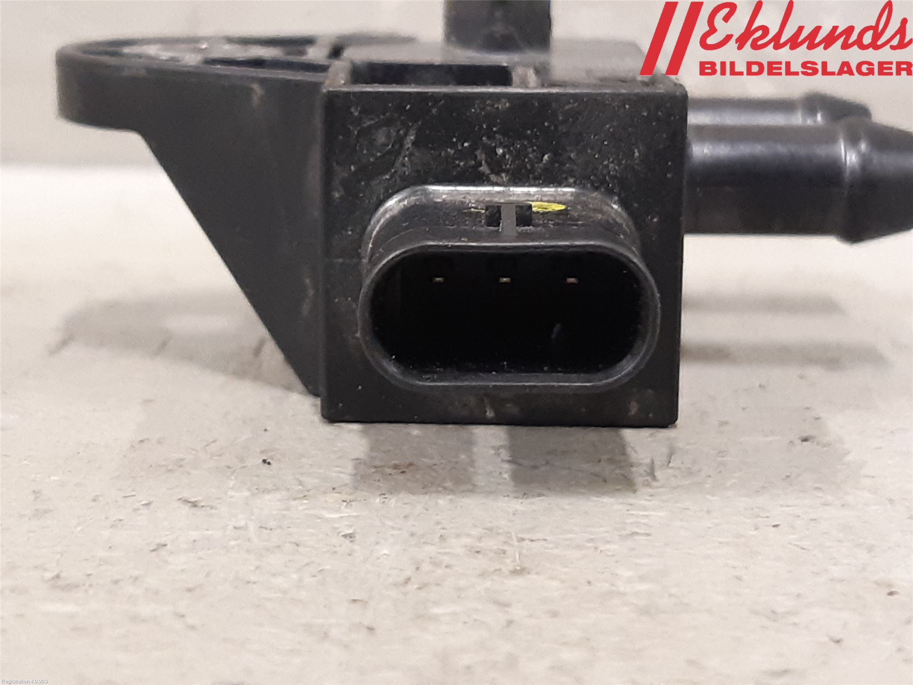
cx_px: 456
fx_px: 686
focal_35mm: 26
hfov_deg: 67.3
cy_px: 342
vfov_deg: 53.1
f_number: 1.7
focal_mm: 3.93
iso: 250
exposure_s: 1/33
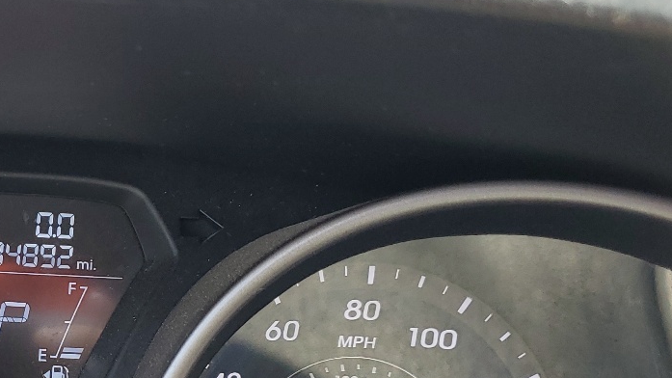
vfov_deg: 18.3
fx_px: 1158
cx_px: 13
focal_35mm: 65
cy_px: 335
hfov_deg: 30.3
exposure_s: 1/278
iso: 50
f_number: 1.5
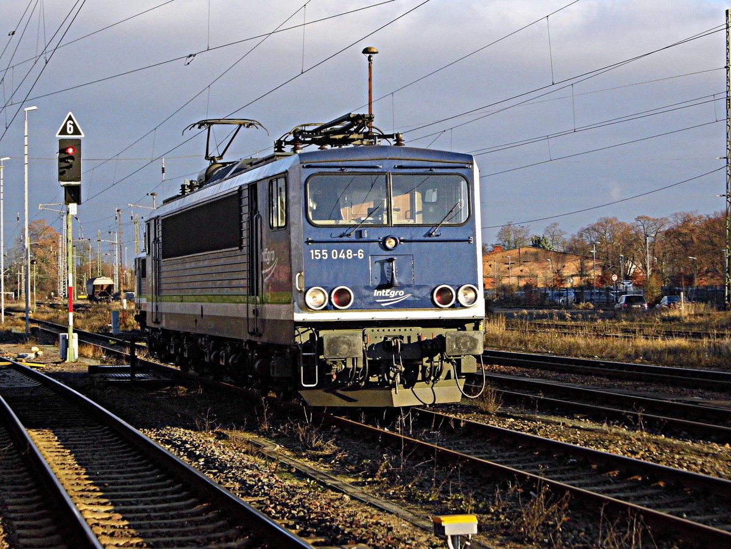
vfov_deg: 18.2
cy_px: 274
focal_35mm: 81
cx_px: 366
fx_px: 1711
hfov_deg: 24.1
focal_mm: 14.6
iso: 200
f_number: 4.2
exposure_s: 1/693
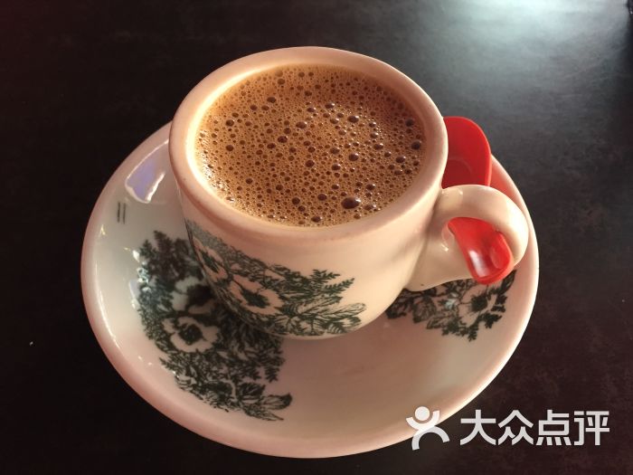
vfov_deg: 48.2
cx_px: 316
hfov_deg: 61.7
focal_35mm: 29
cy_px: 238
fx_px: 530
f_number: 2.2
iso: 160
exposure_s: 1/33
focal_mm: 4.15
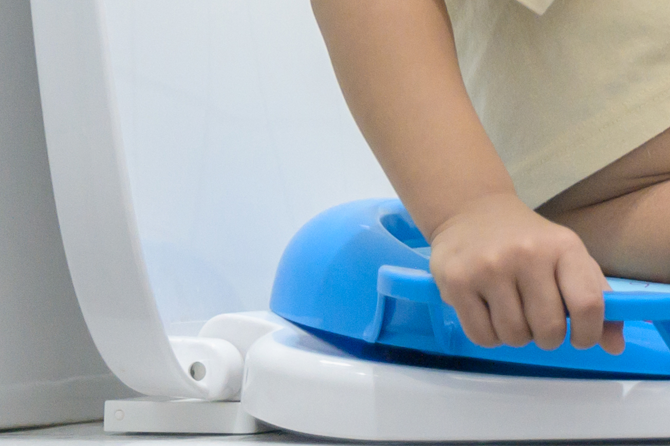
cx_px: 1550
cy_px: 178
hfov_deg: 8.7
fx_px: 4055
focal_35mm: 218
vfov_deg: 6.3
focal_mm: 47
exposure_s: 1/125
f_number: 2.8
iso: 640
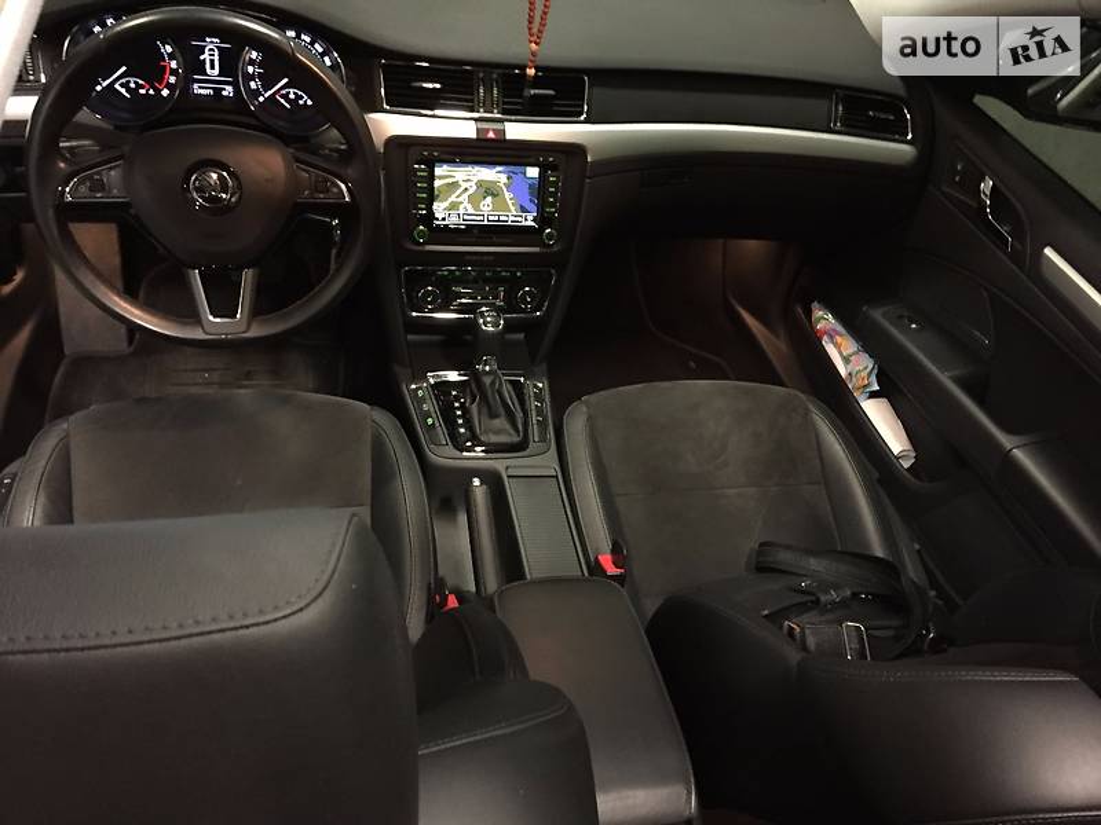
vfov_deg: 48.2
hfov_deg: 61.7
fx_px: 922
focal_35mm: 29
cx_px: 550
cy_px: 412
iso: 500
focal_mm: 4.2
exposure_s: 1/17
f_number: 2.2
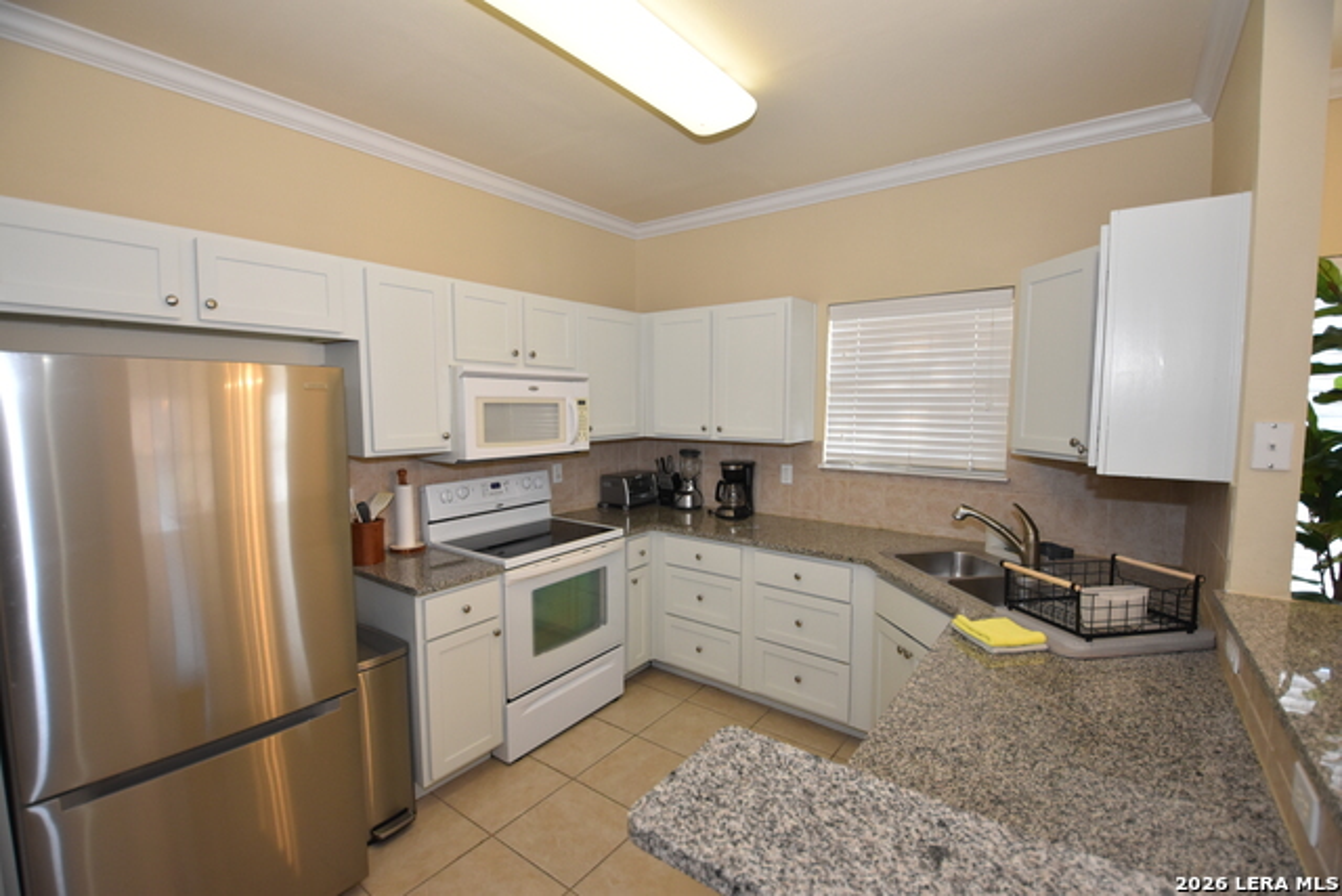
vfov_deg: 77.4
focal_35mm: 15
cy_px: 448
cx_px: 671
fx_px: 559
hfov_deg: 100.4
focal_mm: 10
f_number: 4
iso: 800
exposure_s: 1/125
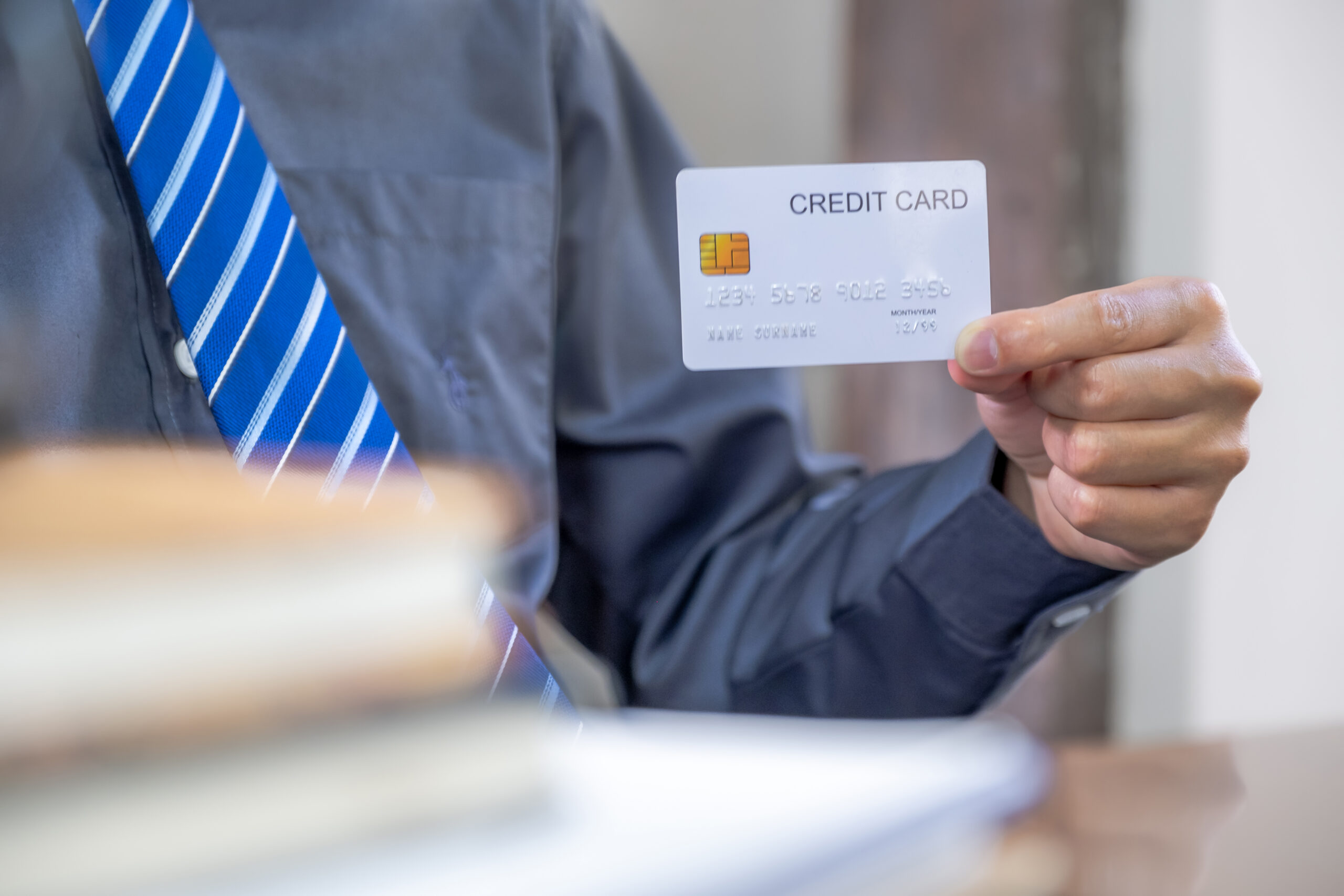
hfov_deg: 24.5
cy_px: 448
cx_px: 672
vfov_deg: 16.5
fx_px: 3099
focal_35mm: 83
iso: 500
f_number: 3.2
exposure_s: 1/100
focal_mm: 55
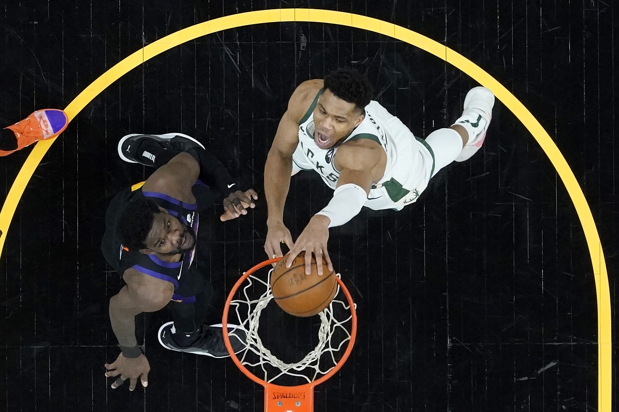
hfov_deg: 6.9
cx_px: 310
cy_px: 206
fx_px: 5158
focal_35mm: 300
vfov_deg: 4.6
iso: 10000
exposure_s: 1/1250
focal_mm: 200
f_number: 6.3
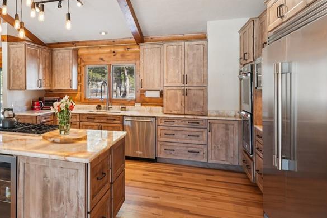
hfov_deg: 59.1
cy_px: 81
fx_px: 262
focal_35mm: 29
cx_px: 67
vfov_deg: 44.7
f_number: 8
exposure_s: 1/30
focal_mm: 11
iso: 400
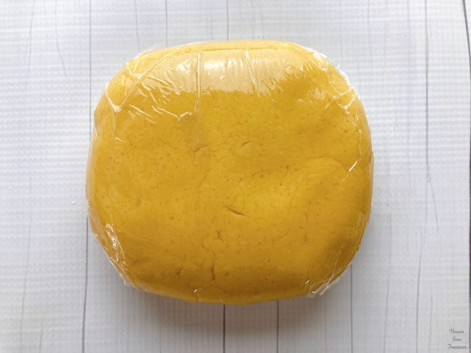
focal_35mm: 28
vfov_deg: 49.7
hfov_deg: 63.4
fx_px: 381
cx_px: 236
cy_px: 176
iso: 32
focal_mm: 3.99
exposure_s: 1/100
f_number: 1.8
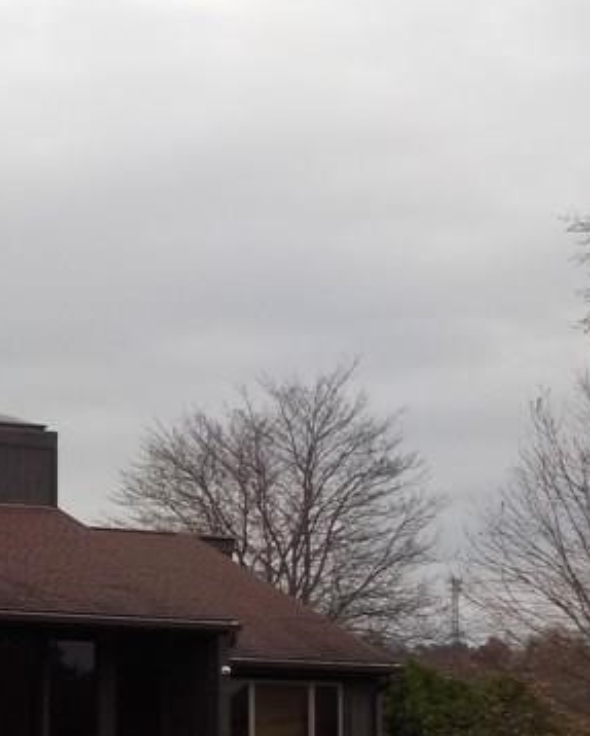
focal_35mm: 106
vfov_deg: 17.7
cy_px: 713
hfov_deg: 13.4
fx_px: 2311
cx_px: -403
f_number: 3.7
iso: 125
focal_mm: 5.2
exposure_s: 1/160
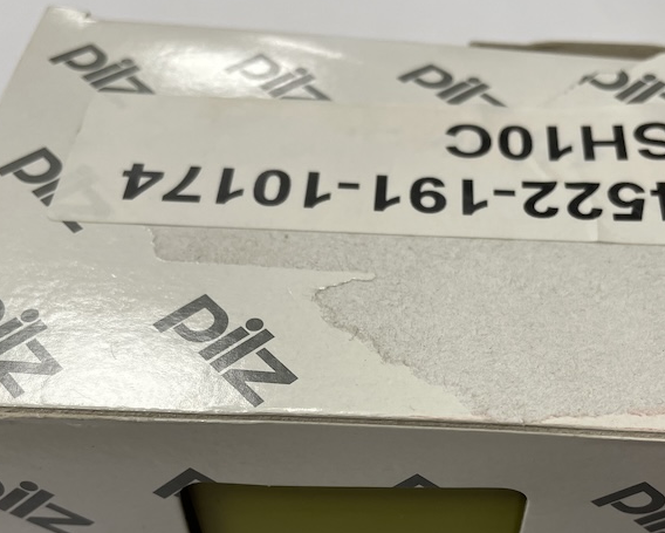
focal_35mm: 45
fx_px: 886
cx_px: 405
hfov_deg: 40.9
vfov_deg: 32.6
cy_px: 418
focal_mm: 4.2
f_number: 1.6
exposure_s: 1/100
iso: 80
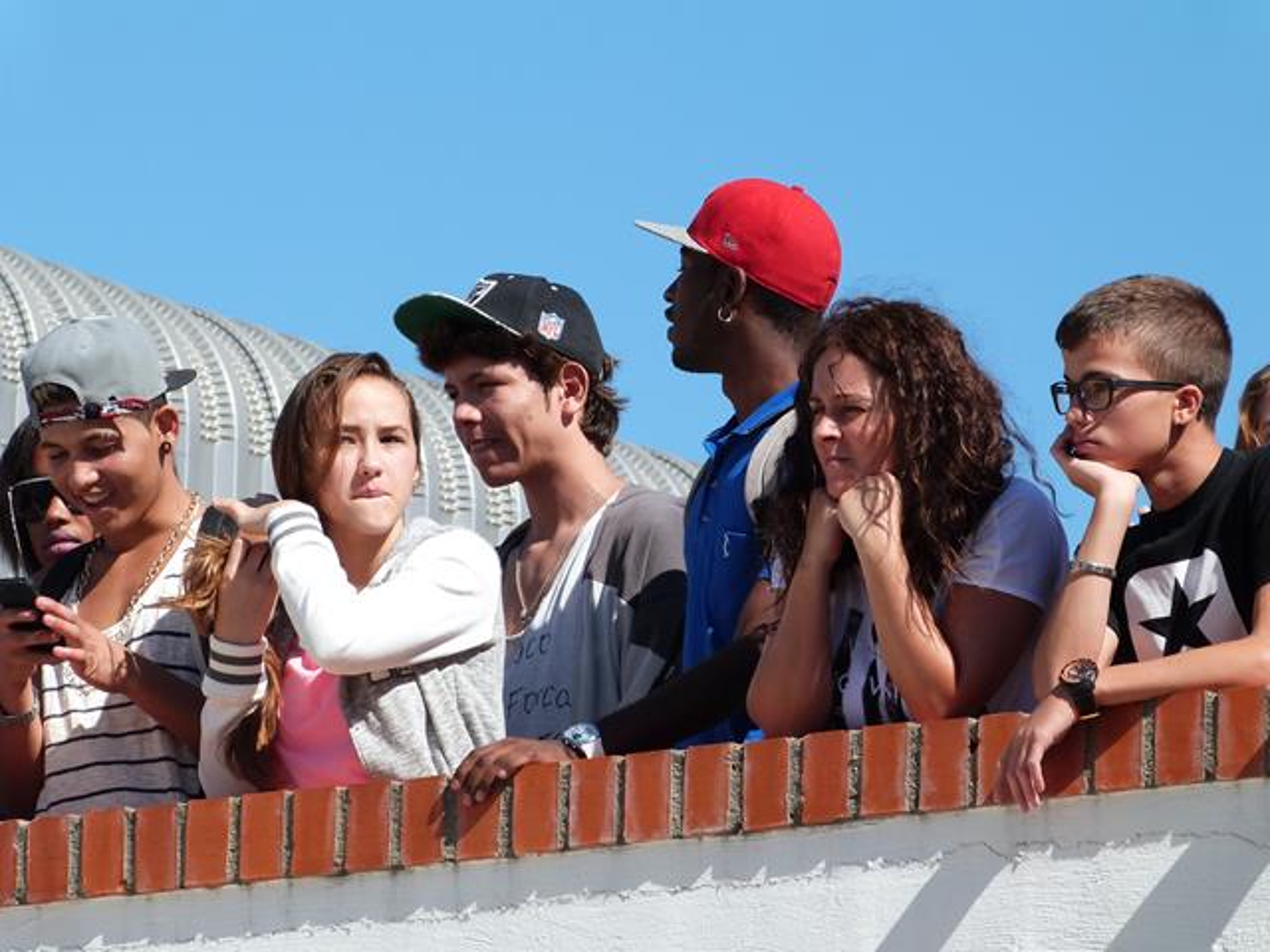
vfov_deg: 4.9
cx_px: 635
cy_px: 476
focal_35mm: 304
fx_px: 11153
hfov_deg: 6.5
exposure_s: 1/400
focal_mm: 54.7
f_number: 5.6
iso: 100
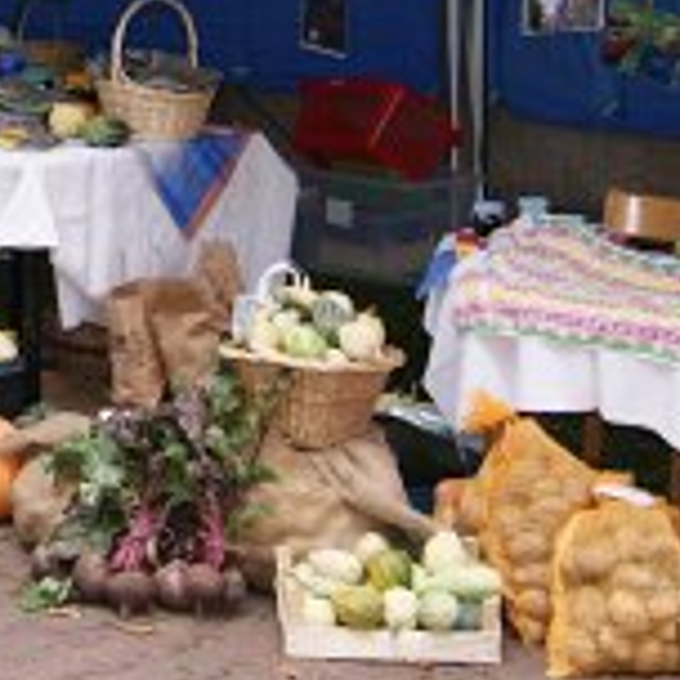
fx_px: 2867
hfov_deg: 13.2
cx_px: -134
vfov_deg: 13.2
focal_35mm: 129
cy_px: -103
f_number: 4
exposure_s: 1/160
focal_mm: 24
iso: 100
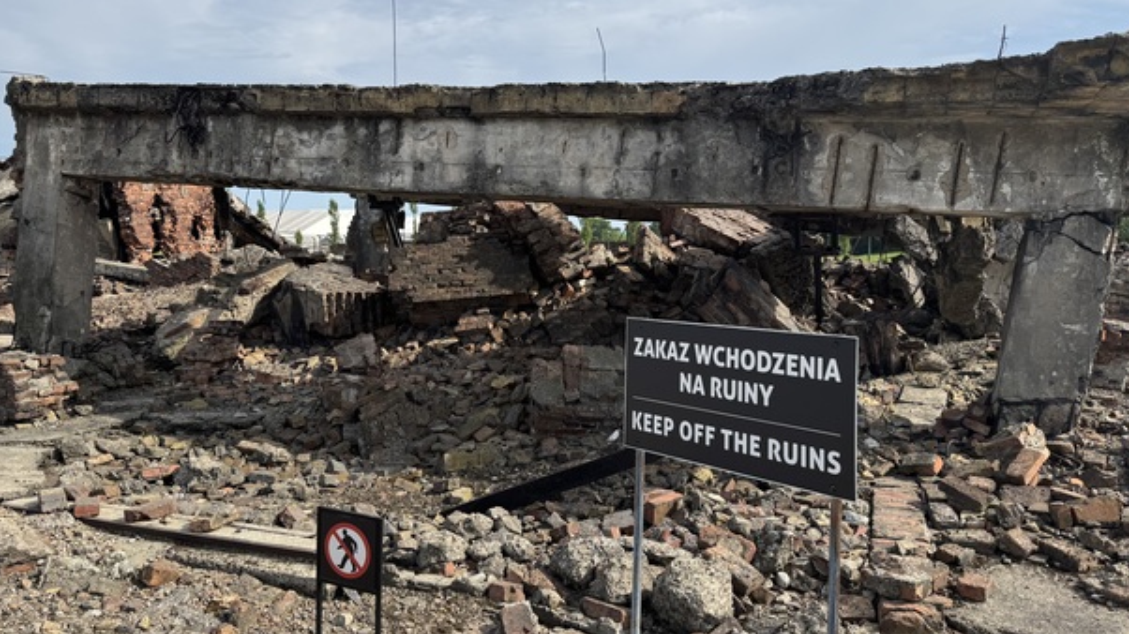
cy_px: 287
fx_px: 898
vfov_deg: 38.9
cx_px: 542
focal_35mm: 30
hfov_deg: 64.3
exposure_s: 1/4049
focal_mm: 6.76
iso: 80
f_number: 1.78
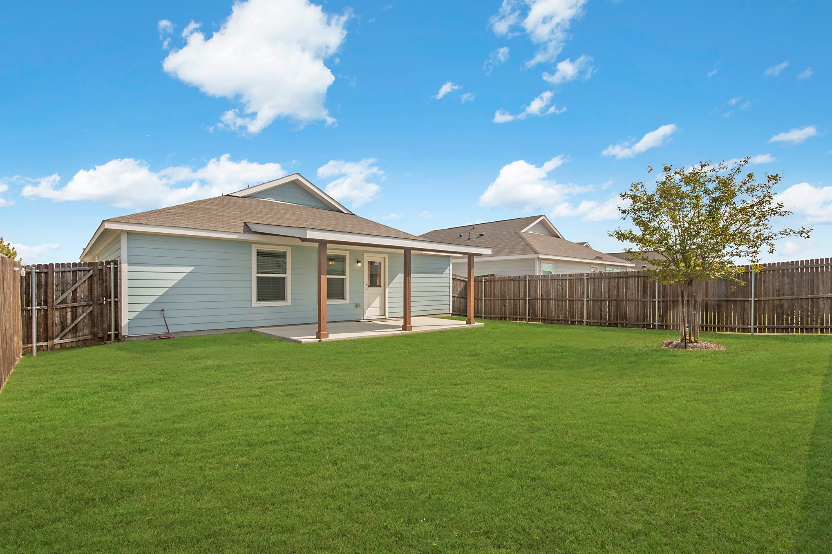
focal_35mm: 16
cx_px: 440
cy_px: 281
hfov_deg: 96.6
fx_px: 370
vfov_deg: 73.7
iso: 100
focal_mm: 10
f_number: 11
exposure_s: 1/250
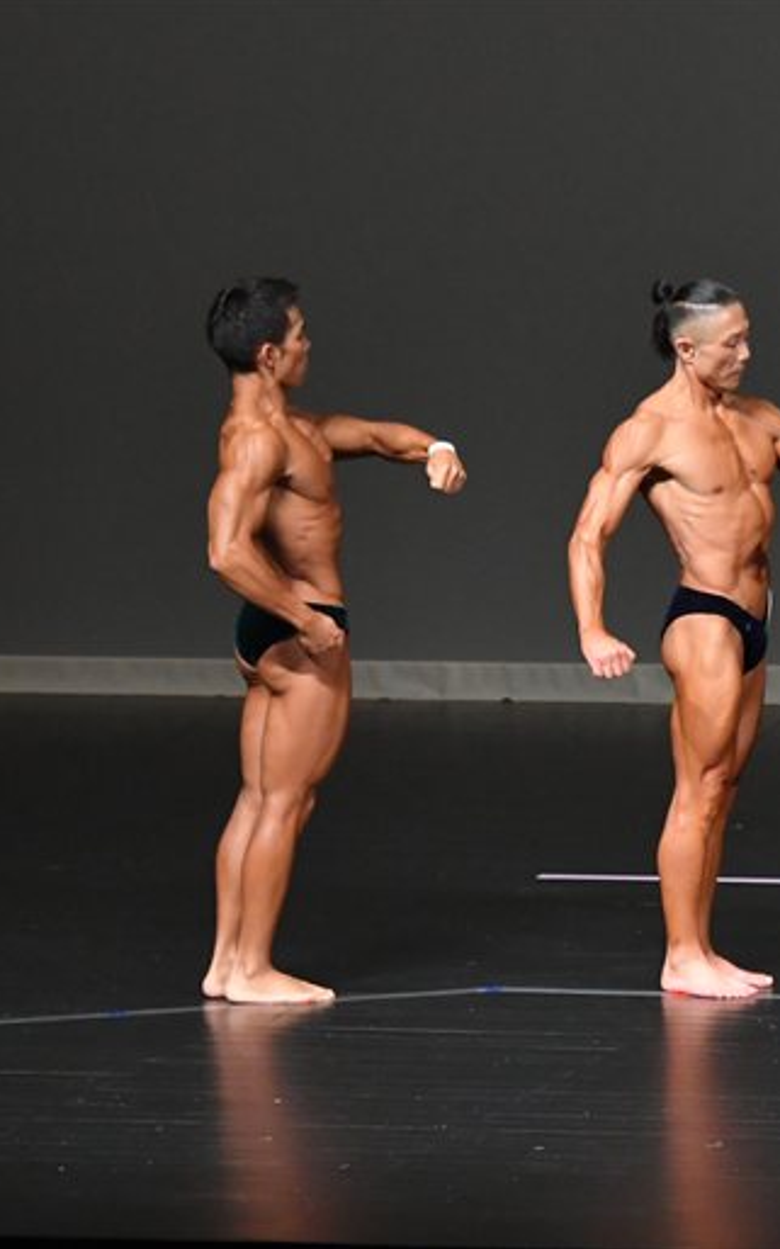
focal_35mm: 369
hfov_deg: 3.6
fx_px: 12557
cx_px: 514
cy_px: 624
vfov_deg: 5.7
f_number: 5.6
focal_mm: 160
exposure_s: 1/400
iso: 5000
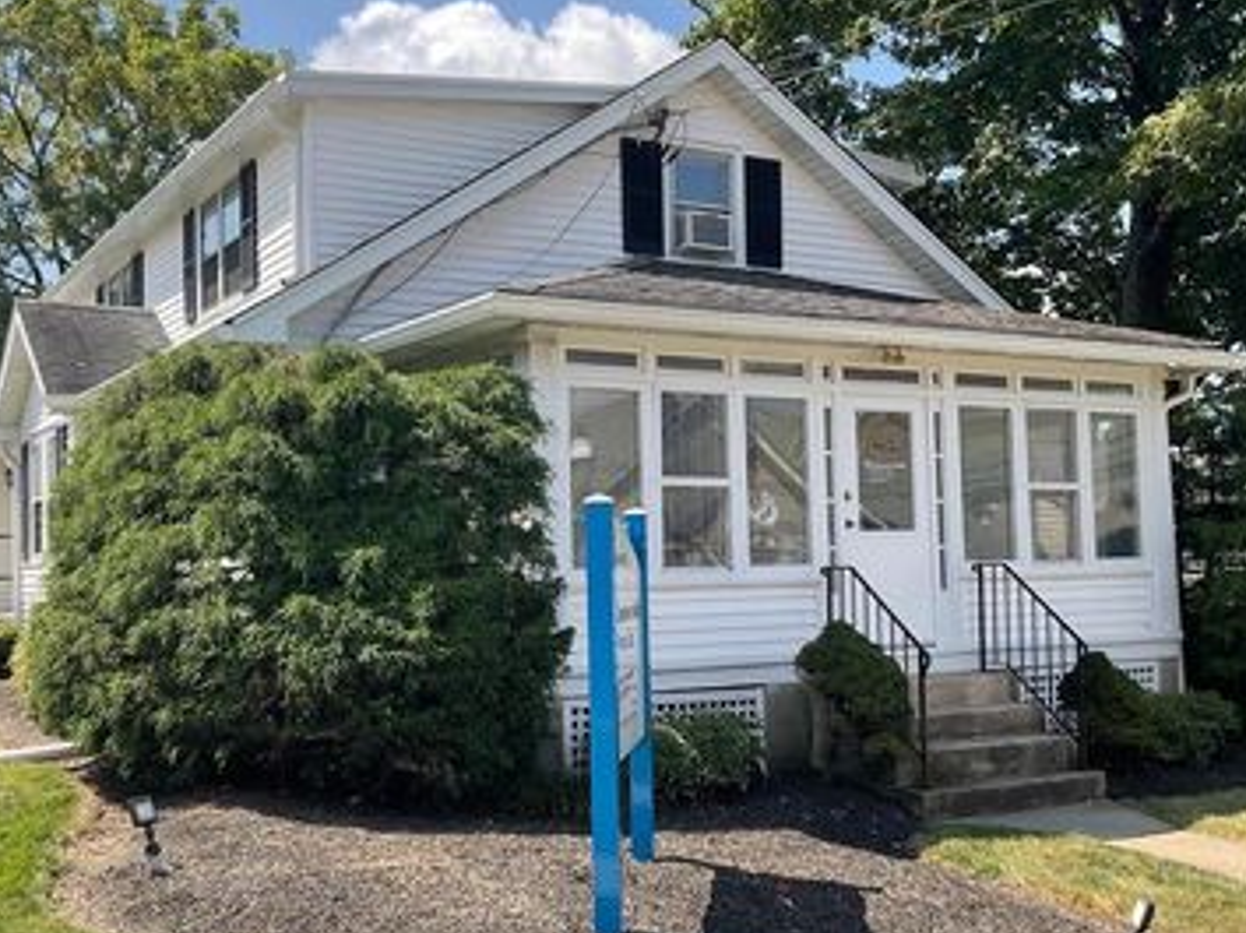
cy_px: 509
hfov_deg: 45.8
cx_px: 584
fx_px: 1475
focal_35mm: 41
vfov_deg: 35.1
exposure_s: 1/1055
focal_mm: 3
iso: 16
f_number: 1.8
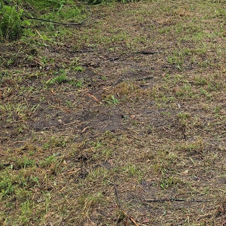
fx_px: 584
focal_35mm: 79
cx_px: 252
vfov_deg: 21.3
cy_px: 8
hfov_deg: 20.8
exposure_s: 1/180
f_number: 1.7
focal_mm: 6.3
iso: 20
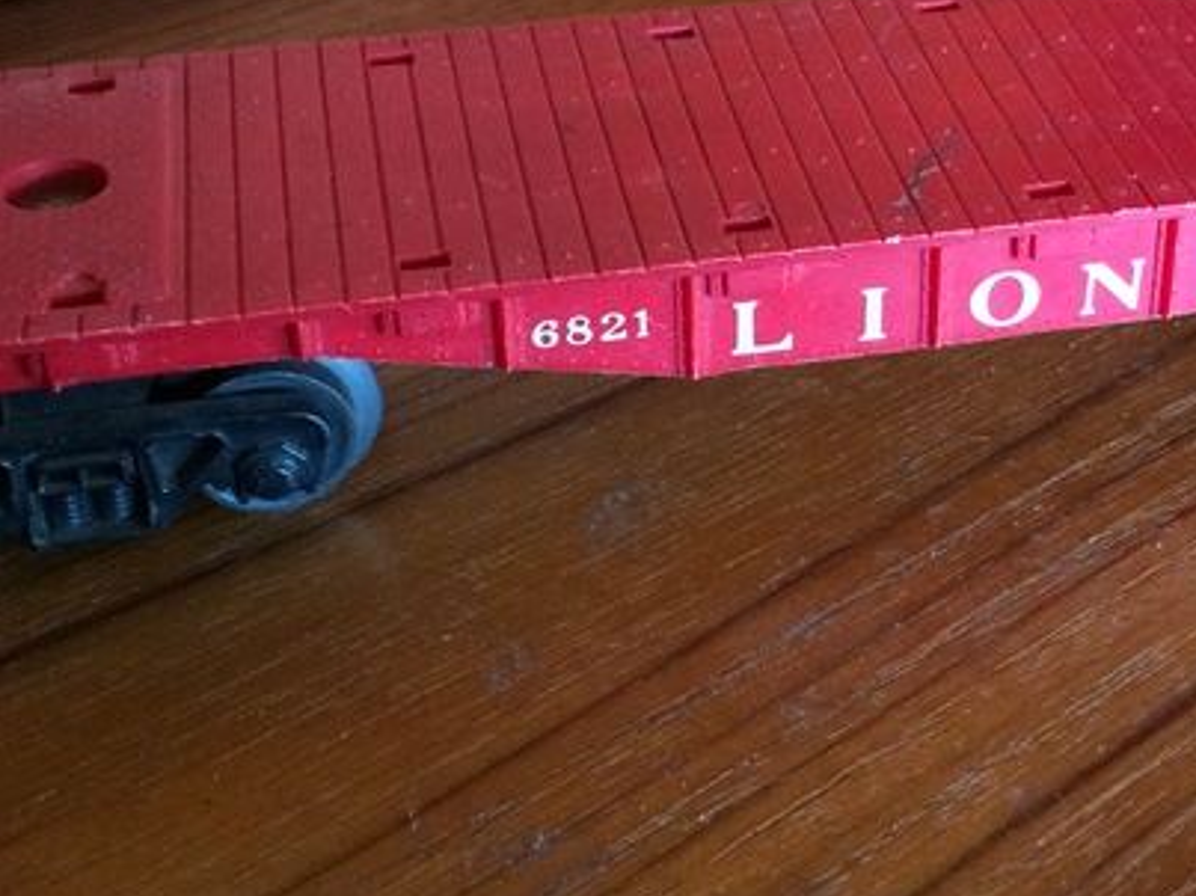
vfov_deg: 21.8
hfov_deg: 28.5
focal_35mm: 67
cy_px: 295
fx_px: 2314
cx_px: 905
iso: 200
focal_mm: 4.12
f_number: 2.2
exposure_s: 1/30
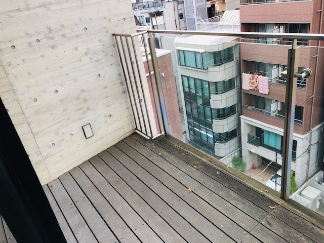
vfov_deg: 49.7
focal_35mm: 28
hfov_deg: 63.4
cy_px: 122
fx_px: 262
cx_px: 162
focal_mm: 3.99
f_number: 1.8
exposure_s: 1/200
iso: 20
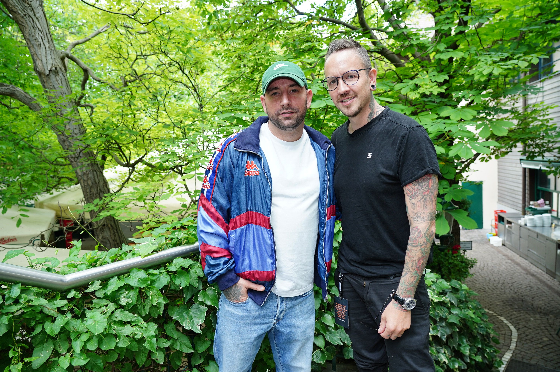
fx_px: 373
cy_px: 186
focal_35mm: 24
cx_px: 280
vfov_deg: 53.0
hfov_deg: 73.8
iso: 400
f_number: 5
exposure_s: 1/125
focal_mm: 24
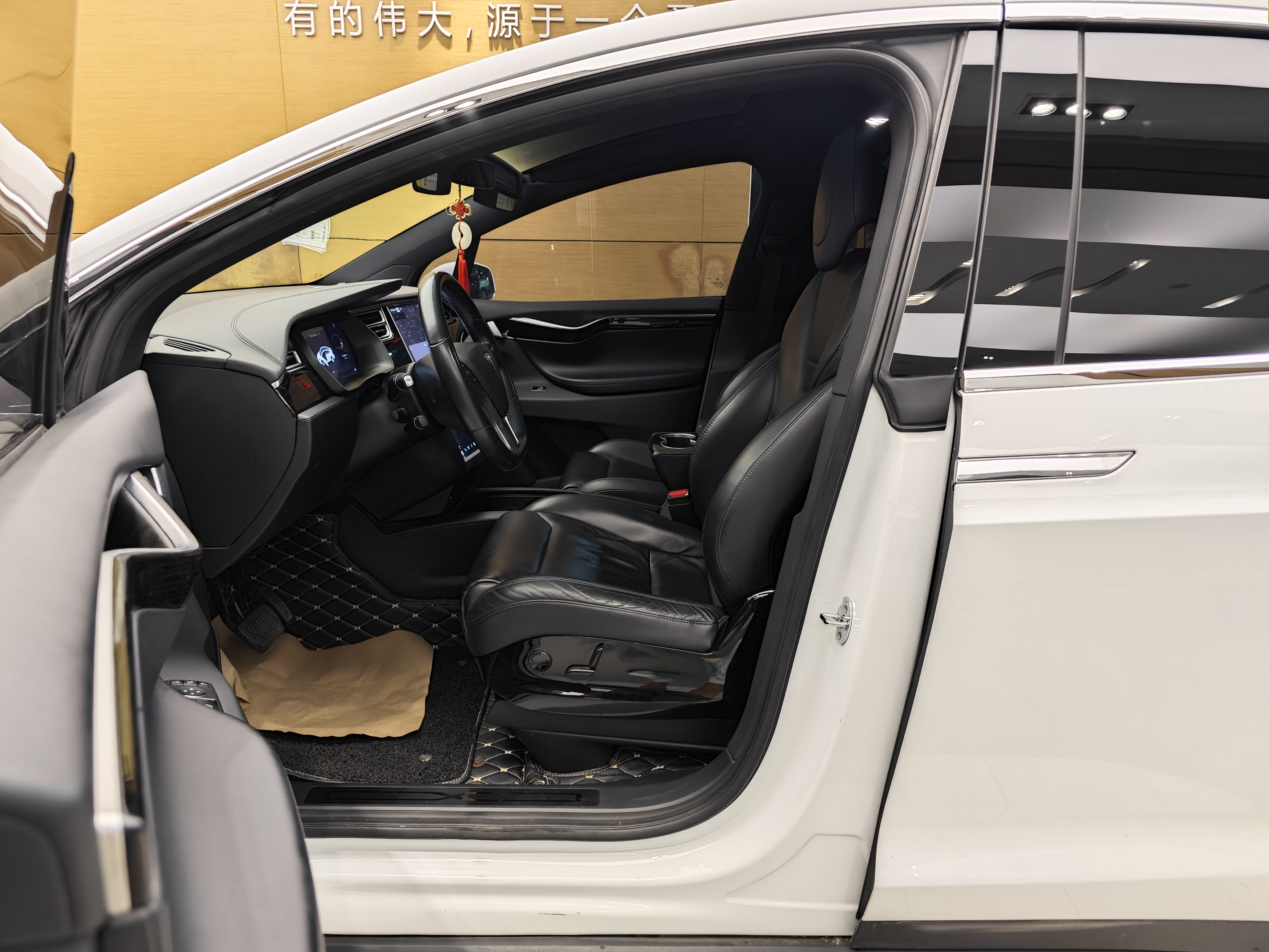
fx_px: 843
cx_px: 634
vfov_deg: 58.9
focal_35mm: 23
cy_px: 476
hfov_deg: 73.9
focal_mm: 8.7
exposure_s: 1/50
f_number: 1.9
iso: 800
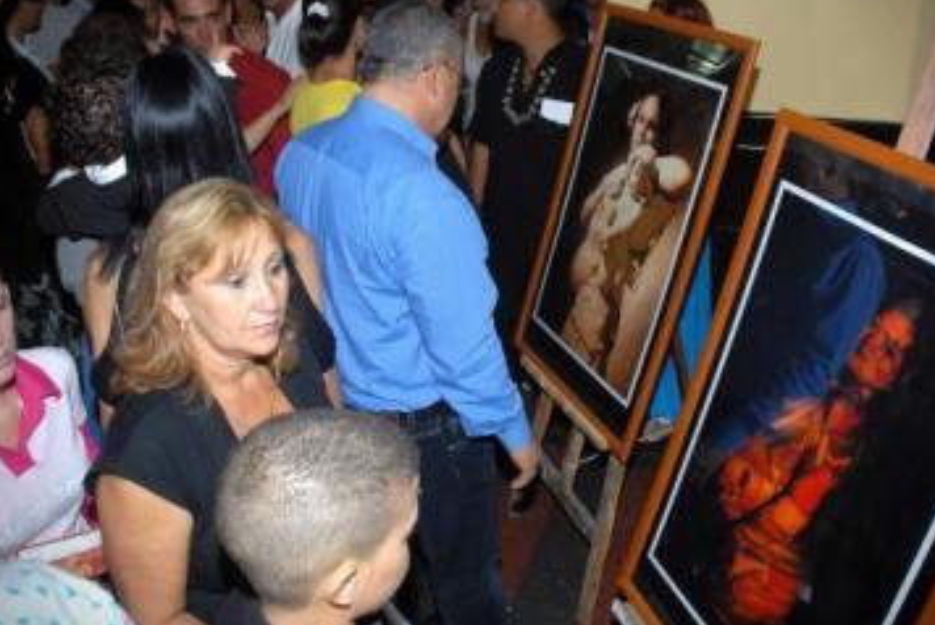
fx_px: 884
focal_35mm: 34
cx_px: 481
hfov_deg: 55.7
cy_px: 242
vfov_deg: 38.7
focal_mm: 18
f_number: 6.3
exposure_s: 1/60
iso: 500
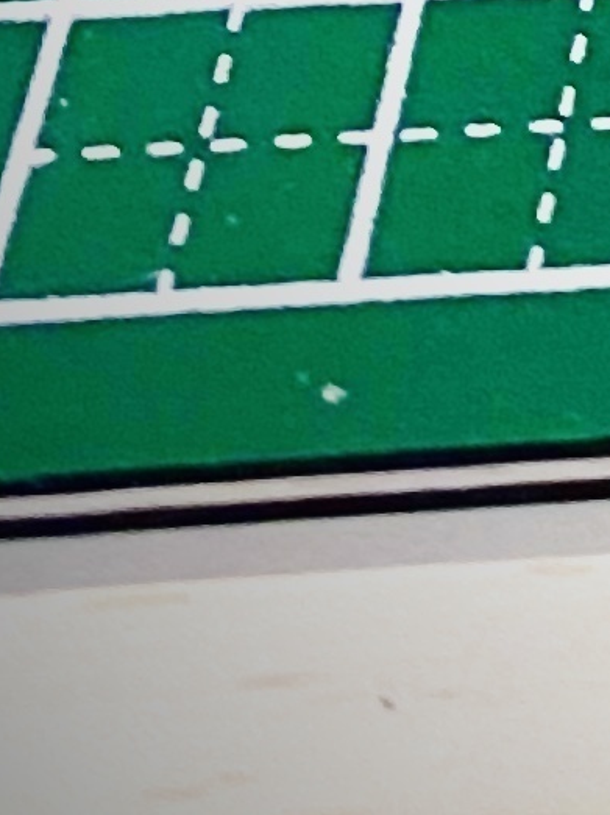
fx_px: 4727
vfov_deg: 8.8
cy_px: -1208
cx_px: 2343
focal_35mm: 201
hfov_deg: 6.2
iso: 200
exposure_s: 1/50
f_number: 1.8
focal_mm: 4.25
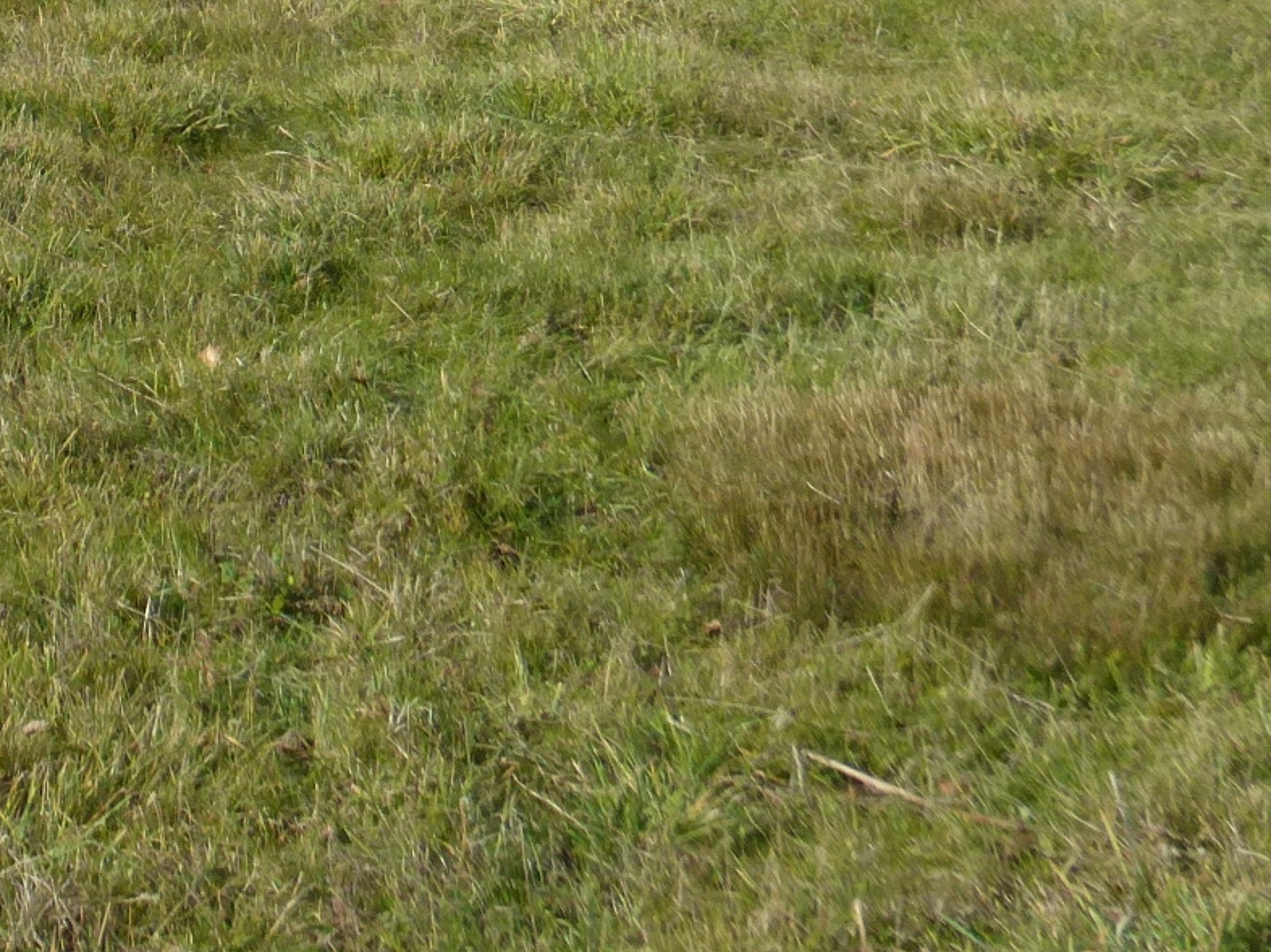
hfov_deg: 16.6
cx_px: -196
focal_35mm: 114
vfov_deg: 12.4
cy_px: -417
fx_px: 4184
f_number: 3.7
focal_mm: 6.1
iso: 100
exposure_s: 1/800
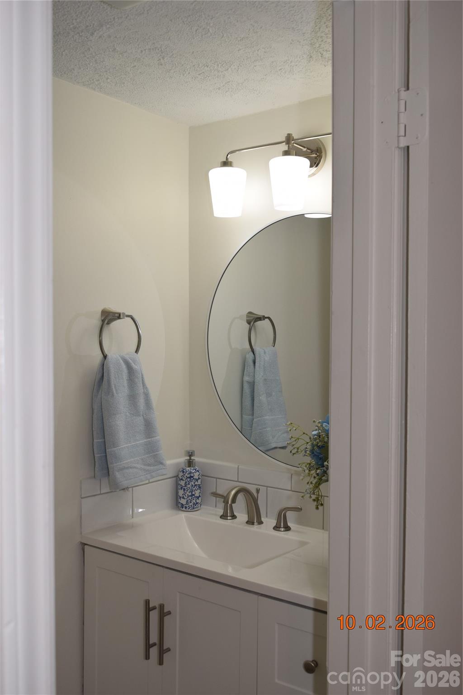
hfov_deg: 36.9
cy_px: 348
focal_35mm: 36
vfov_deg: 53.1
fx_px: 694
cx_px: 232
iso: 360
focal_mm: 24
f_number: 5.6
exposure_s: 1/125
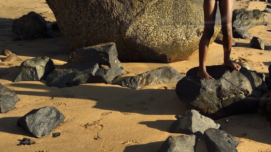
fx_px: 453
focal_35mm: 63
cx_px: 259
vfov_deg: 18.1
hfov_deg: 31.3
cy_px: -34
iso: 200
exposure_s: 1/320
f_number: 10
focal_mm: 28
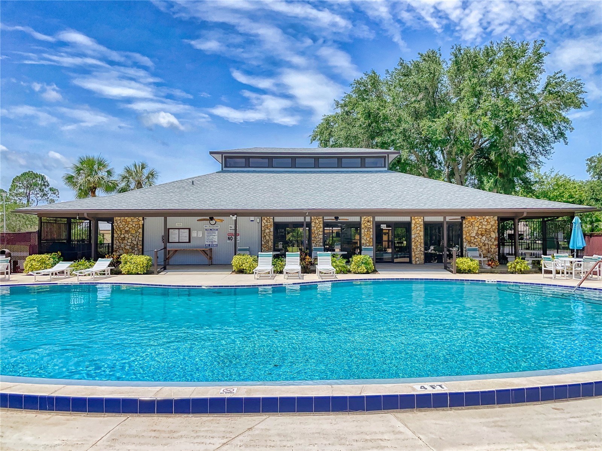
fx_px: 452
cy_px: 226
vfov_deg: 53.1
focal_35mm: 26
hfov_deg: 67.3
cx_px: 301
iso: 50
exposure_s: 1/4132
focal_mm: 4.2
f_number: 1.6
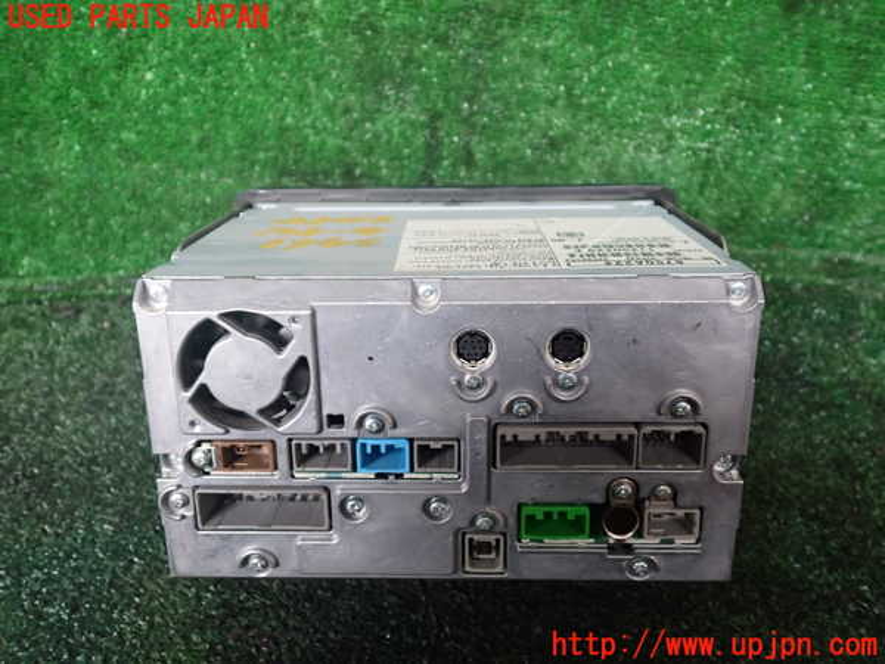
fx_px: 767
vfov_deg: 46.8
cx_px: 442
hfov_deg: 60.0
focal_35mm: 30
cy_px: 332
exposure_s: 1/30
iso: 500
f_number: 2.3
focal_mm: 5.4
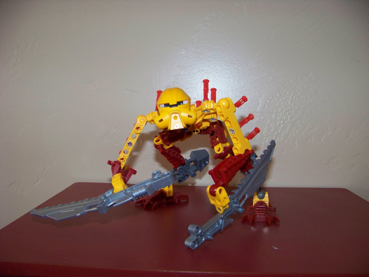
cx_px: 184
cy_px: 138
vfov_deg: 39.7
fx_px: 384
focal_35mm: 36
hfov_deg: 51.4
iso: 200
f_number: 2.8
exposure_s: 1/30
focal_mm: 5.85
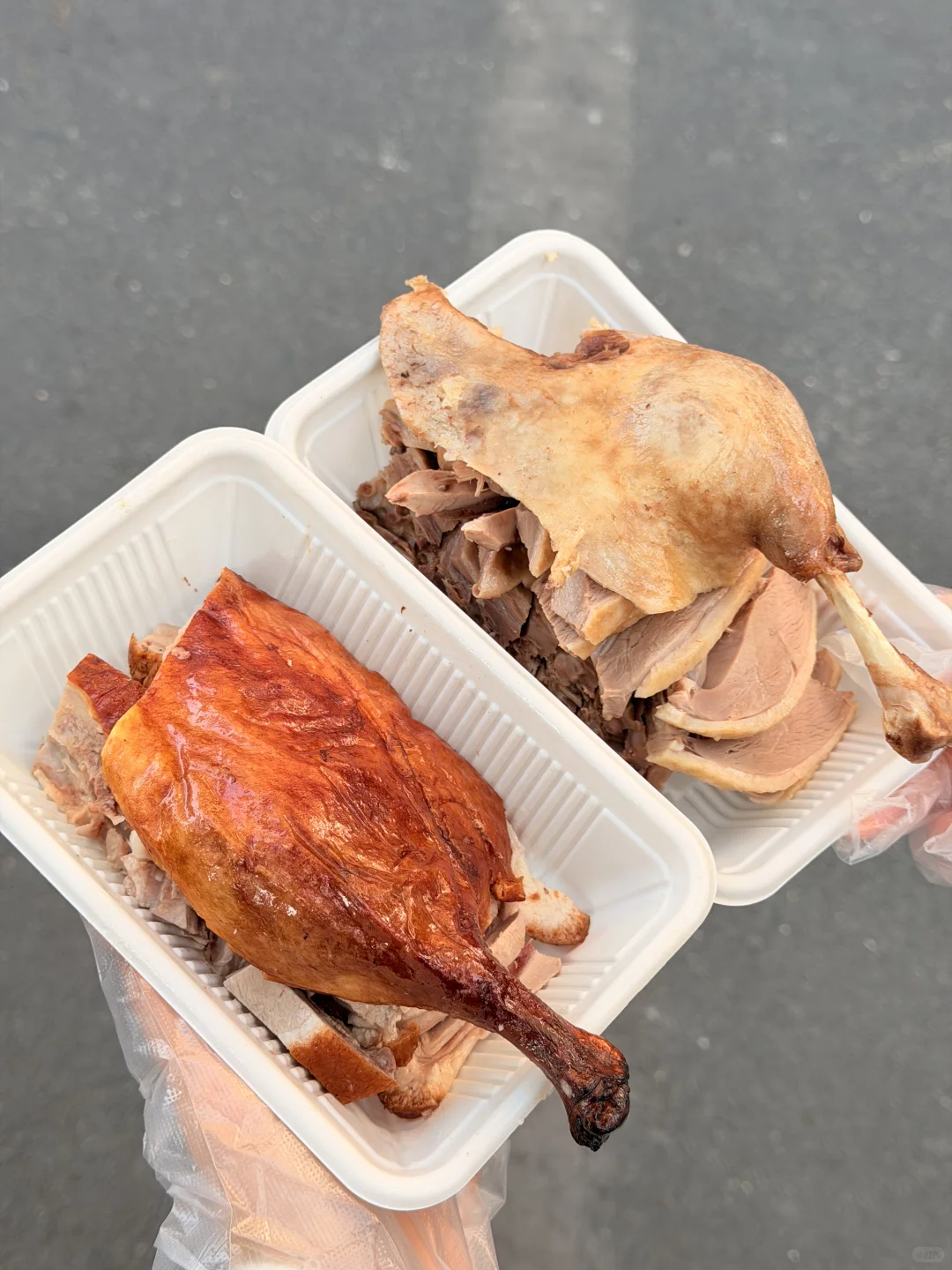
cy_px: 635
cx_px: 476
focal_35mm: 48
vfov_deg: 39.7
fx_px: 1760
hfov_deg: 30.3
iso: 64
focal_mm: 6.76
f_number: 1.78
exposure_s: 1/472
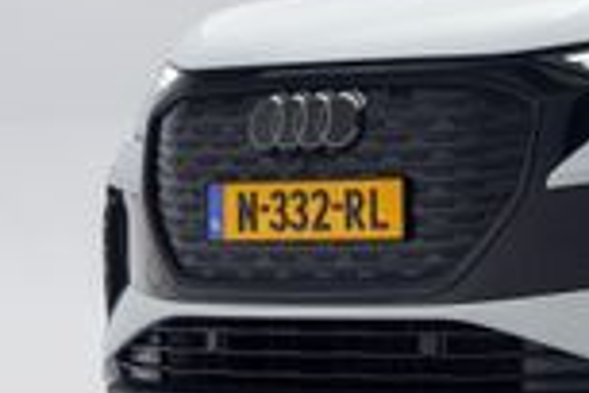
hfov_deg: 11.9
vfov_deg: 8.4
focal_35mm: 163
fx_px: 2667
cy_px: 94
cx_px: 955
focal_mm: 50
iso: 100
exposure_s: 1/13
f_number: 4
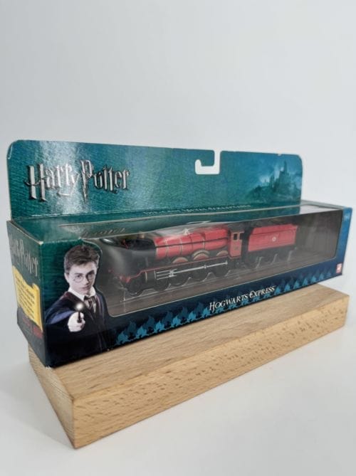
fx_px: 330
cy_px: 238
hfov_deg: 56.7
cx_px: 178
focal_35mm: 24
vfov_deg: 71.7
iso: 80
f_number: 1.78
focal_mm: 6.76
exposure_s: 1/966
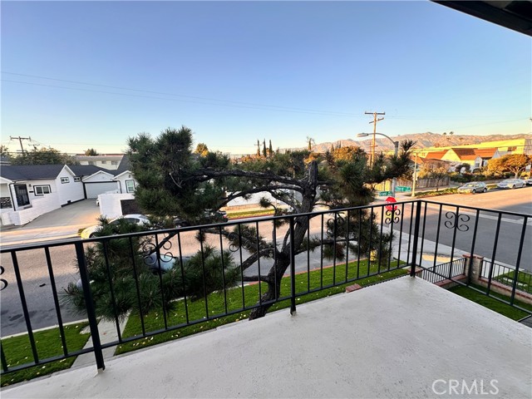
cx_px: 266
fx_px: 215
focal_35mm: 14
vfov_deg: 85.7
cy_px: 200
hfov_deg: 102.1
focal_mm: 2.22
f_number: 2.2
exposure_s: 1/255
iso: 40
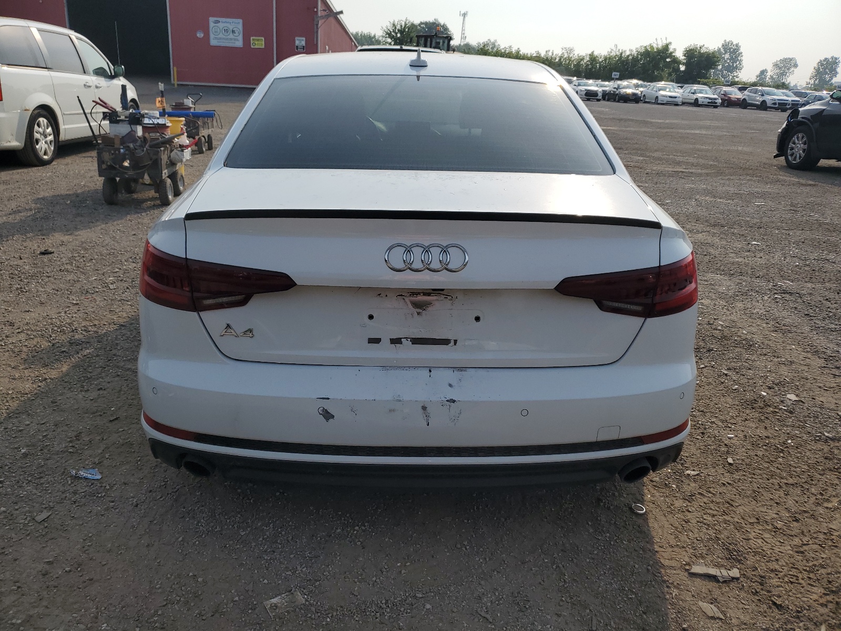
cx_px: 420
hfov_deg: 67.3
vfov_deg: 53.1
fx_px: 632
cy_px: 316
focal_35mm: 26
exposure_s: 1/5000
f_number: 1.5
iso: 50
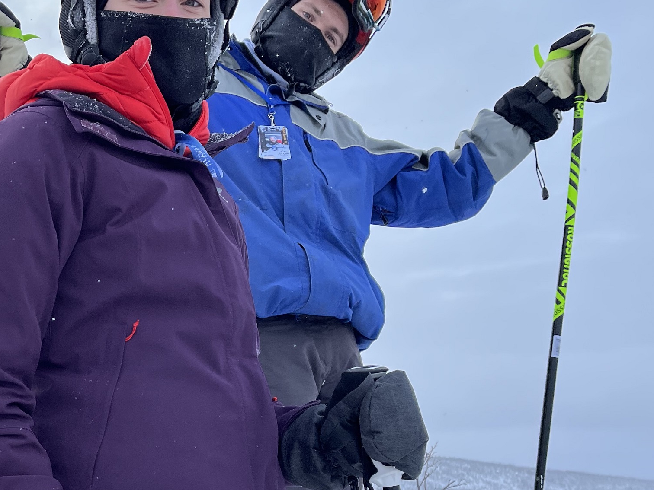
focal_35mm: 52
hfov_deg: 34.3
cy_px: 331
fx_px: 982
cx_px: 39
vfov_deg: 27.8
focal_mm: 5.1
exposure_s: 1/1294
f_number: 1.6
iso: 50
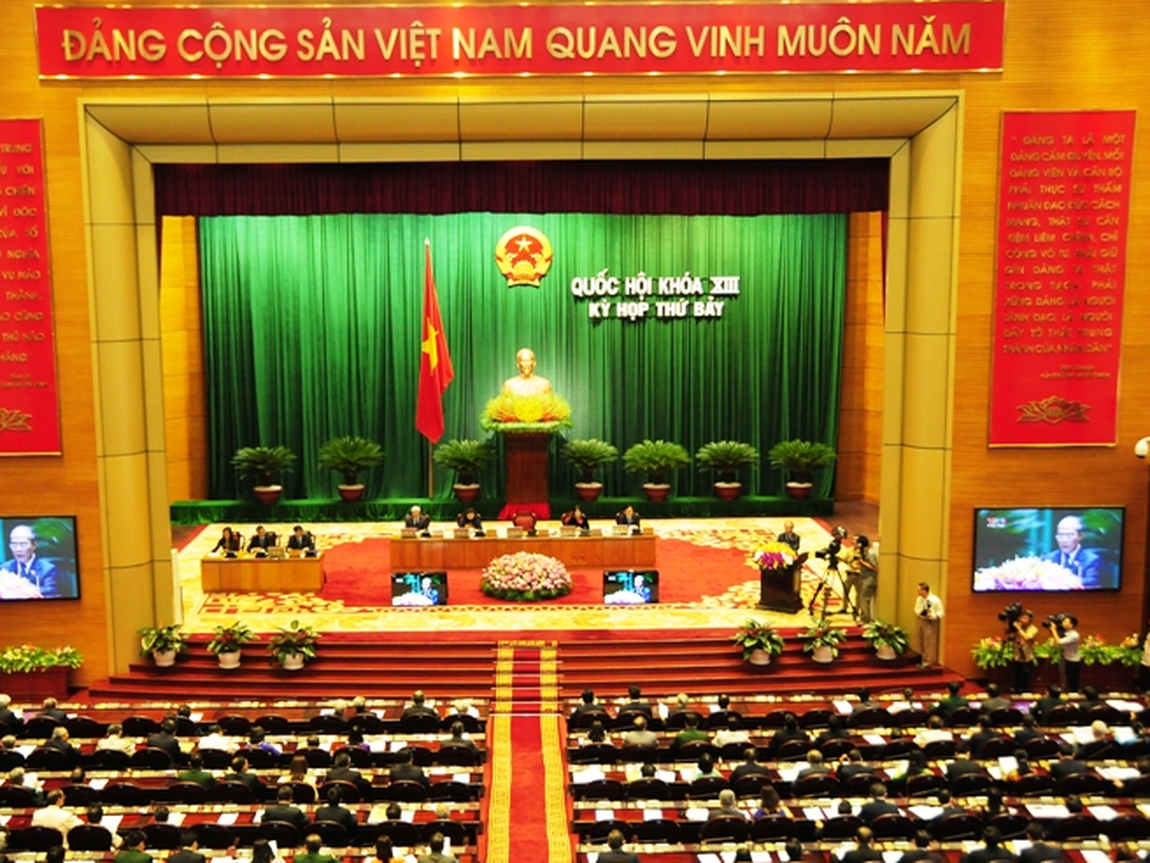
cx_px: 560
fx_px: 1429
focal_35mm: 43
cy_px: 437
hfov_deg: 43.8
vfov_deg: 33.6
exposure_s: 1/50
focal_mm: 26
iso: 1250
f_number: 3.8
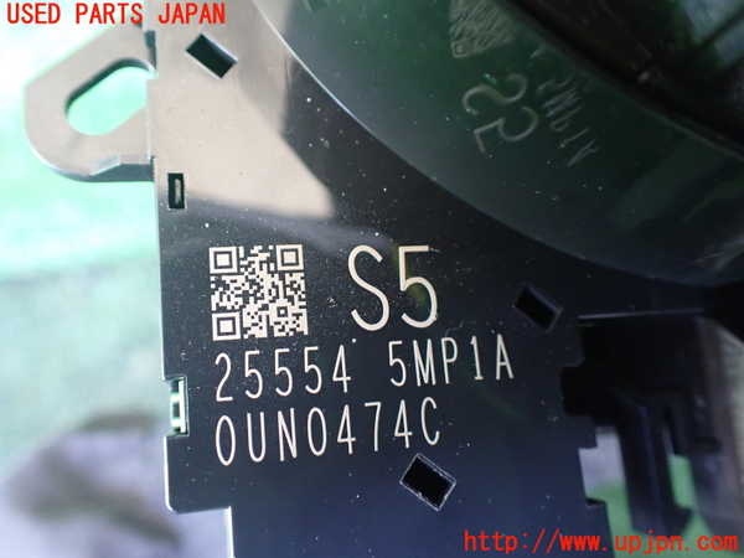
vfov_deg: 46.8
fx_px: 645
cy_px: 279
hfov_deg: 60.0
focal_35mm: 30
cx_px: 372
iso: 1000
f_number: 2.3
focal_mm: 5.4
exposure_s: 1/30
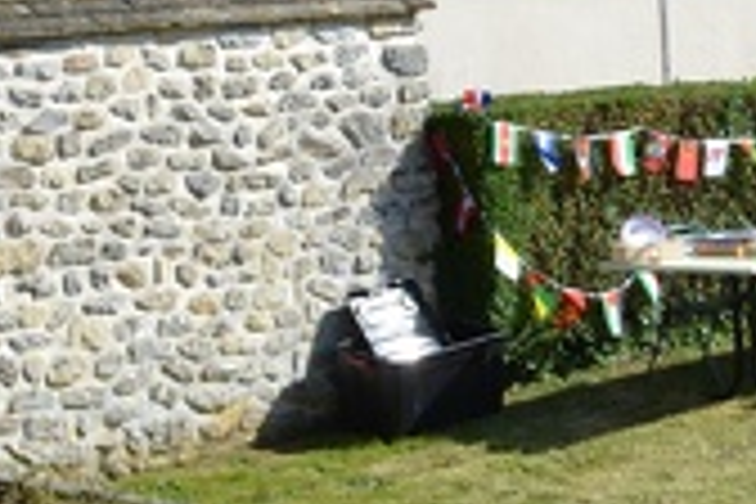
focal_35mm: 127
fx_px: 2667
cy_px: 482
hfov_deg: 15.1
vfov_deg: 10.7
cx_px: 1076
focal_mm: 18
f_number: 8
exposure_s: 1/250
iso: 100
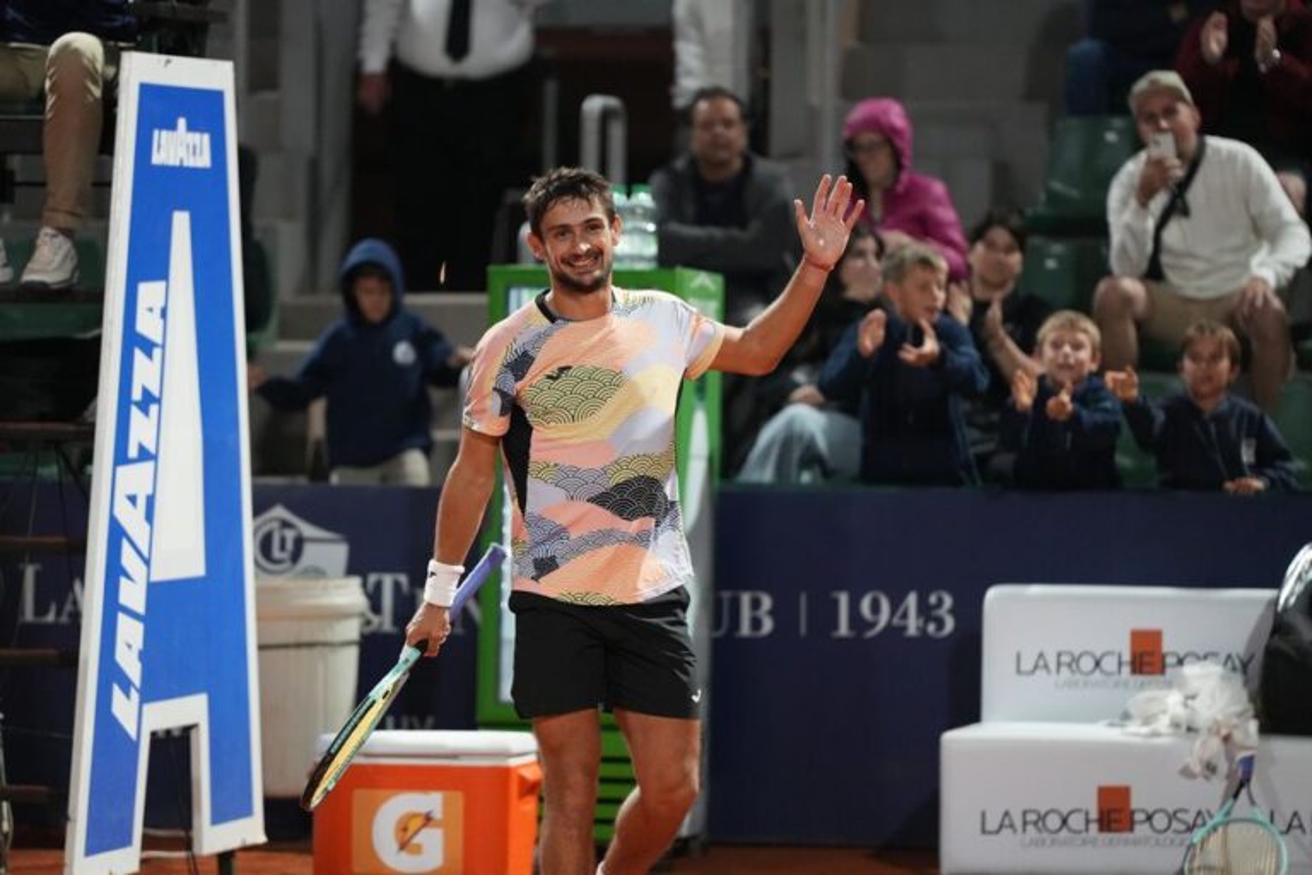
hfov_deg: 10.3
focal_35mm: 200
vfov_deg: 6.9
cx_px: 656
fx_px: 7288
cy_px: 438
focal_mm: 200
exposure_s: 1/1600
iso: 6400
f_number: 2.8
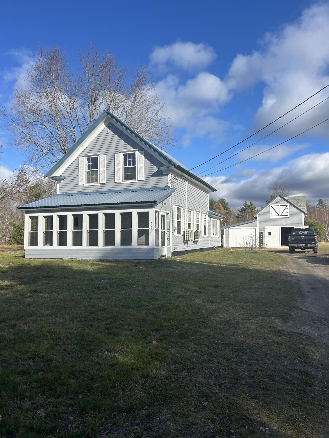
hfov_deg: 53.1
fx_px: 329
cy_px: 219
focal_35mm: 26
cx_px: 164
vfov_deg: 67.3
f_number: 1.5
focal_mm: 5.7
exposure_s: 1/4274
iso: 50
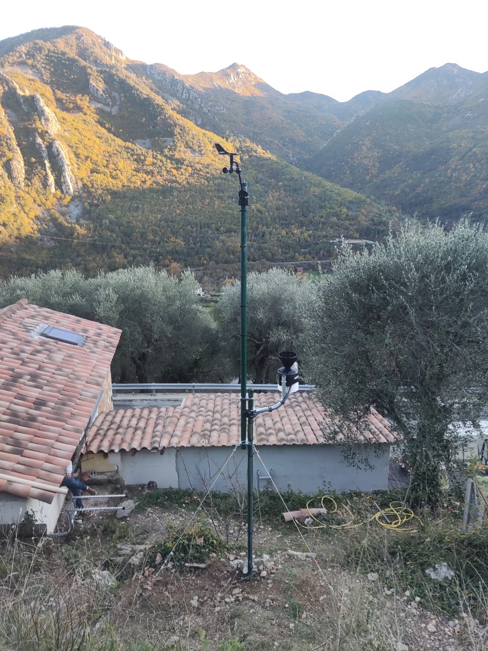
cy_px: 326
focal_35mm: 25
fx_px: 470
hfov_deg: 54.9
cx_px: 244
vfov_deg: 69.4
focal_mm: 4.71
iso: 50
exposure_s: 1/100
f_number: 1.79
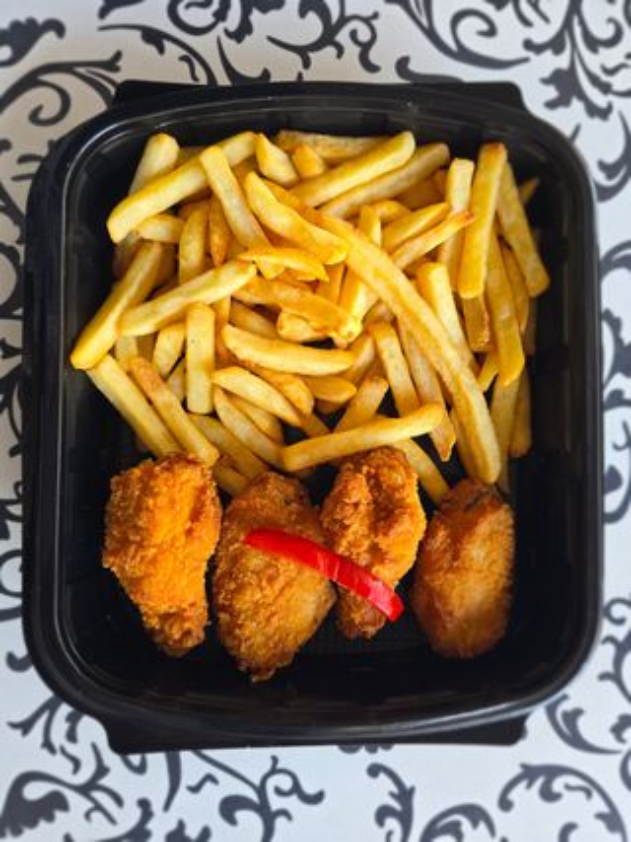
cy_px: 421
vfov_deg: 73.9
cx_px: 316
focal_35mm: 23
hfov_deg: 58.9
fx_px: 559
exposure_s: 1/50
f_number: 1.7
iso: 100
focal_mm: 6.3
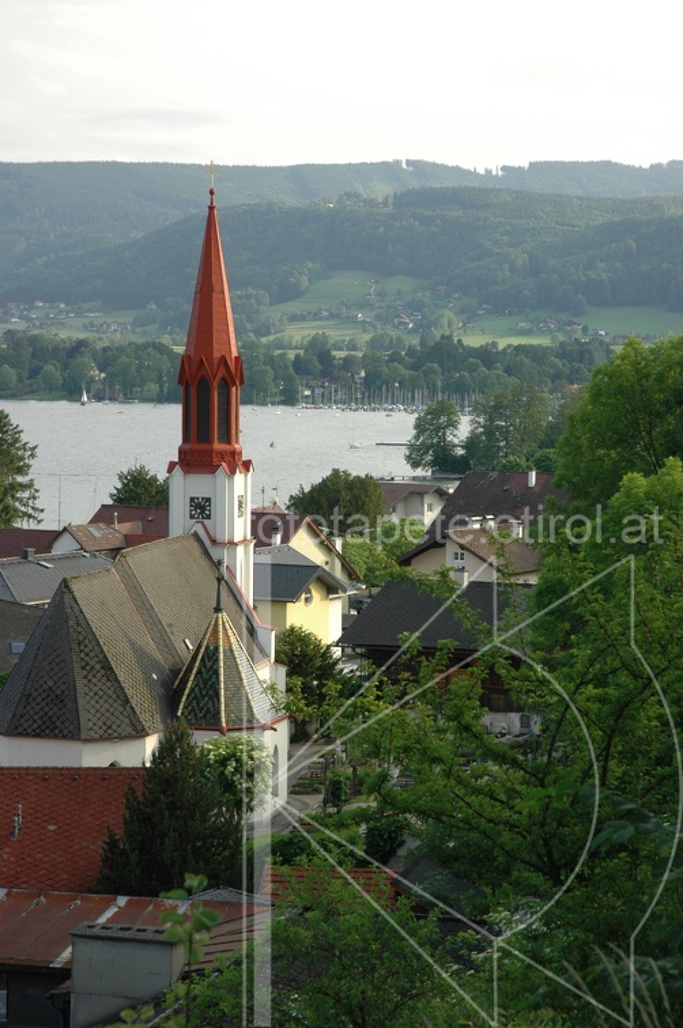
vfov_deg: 24.6
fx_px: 2354
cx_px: 342
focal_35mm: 82
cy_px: 514
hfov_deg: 16.5
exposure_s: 1/200
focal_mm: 55
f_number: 7.1
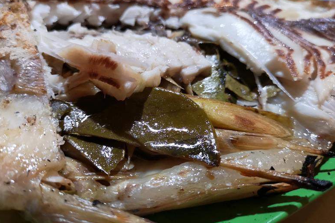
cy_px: 97
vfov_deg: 44.8
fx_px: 270
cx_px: 163
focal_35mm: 29
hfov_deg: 63.7
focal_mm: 3.95
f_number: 1.8
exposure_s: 1/25
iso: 400
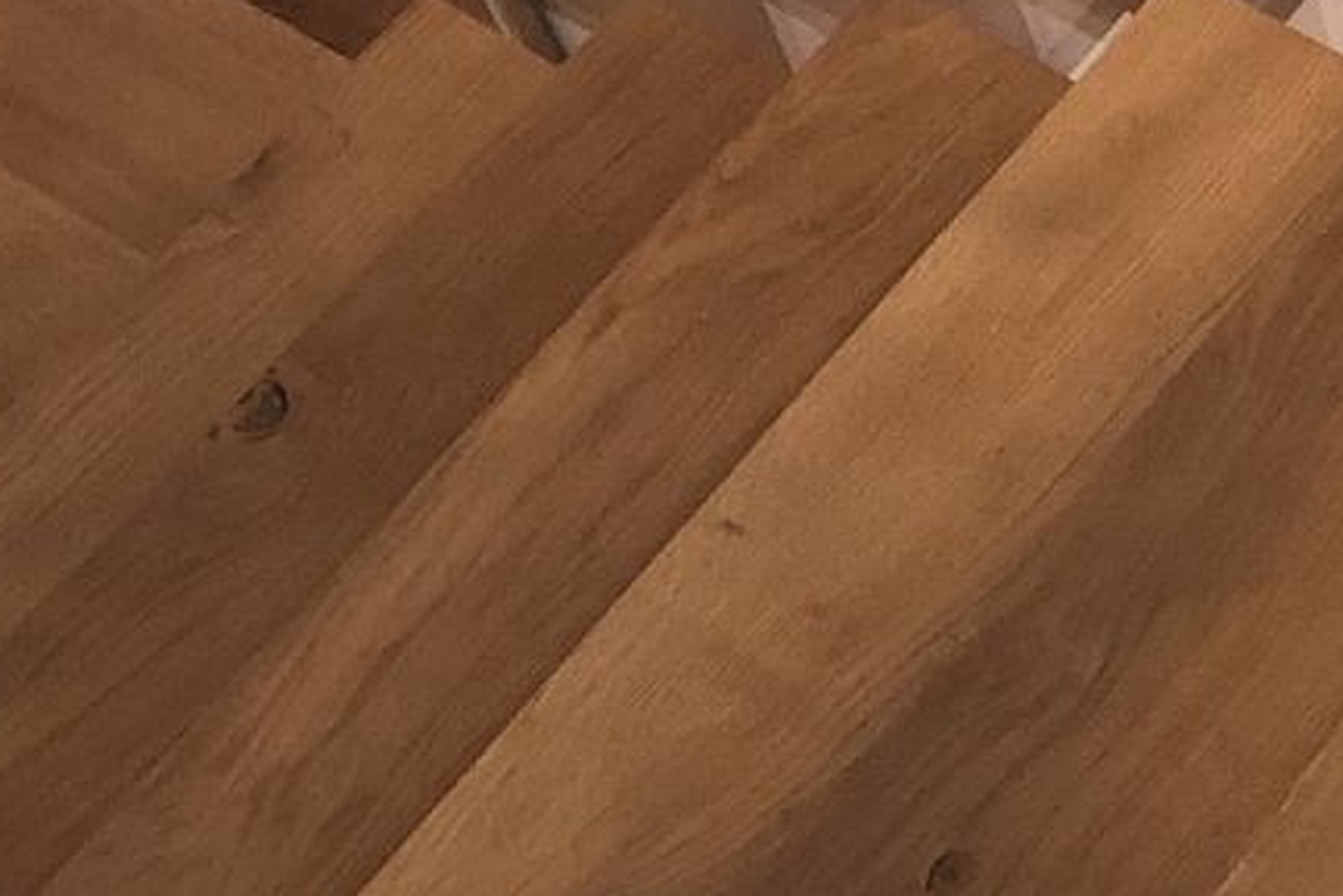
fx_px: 5148
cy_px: -1210
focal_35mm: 138
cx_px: 2447
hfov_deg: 13.3
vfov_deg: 9.0
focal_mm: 3.99
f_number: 1.8
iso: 100
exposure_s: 1/11
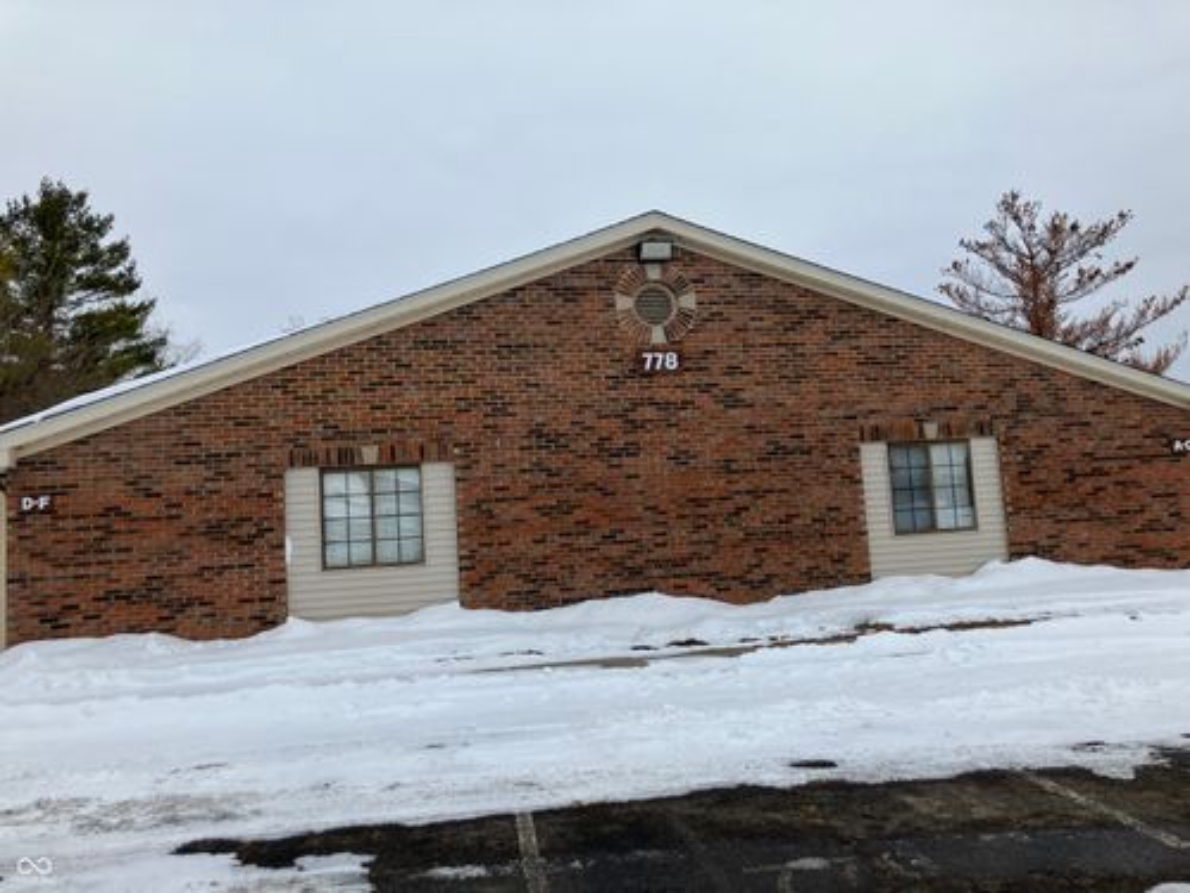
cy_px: 446
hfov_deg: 63.4
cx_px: 595
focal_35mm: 28
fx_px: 963
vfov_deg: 49.7
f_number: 1.8
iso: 32
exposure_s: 1/2208
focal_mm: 3.99
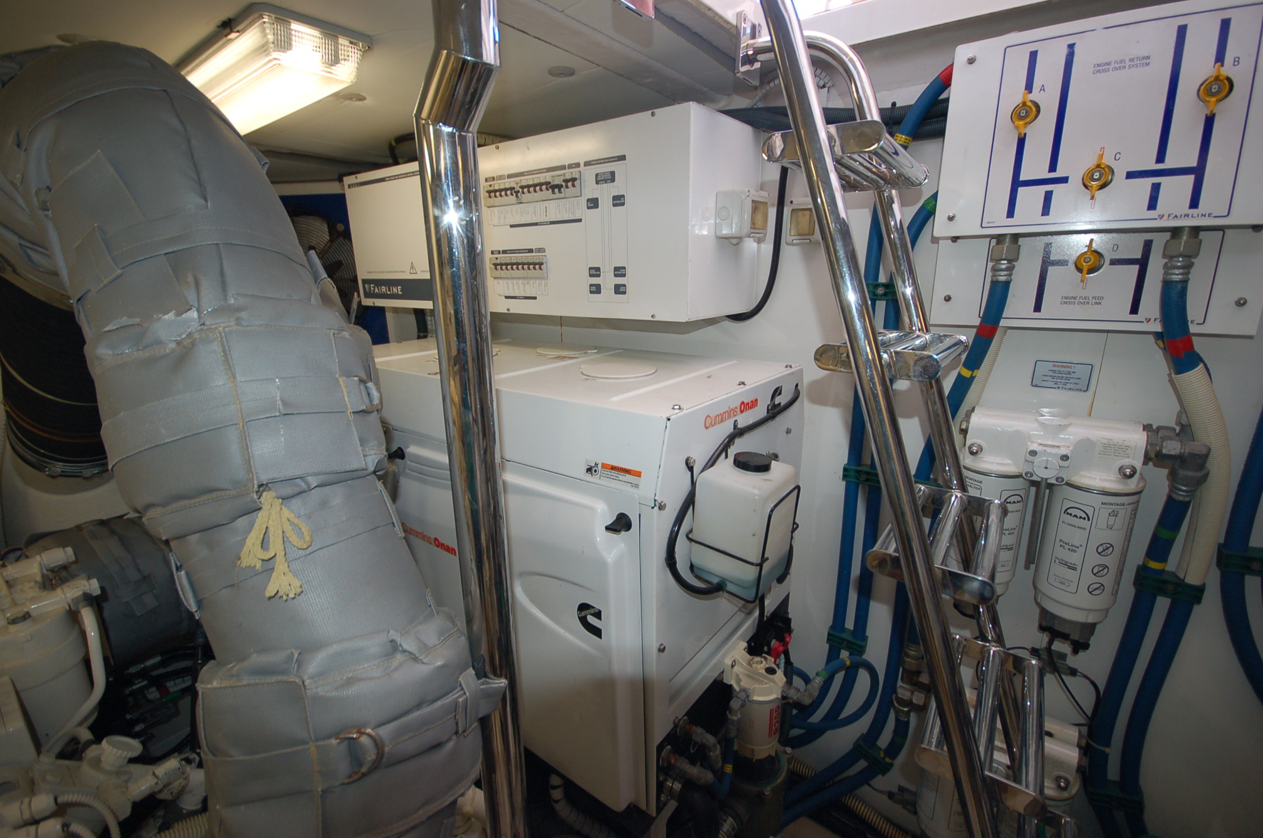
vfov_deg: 77.1
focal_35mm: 15
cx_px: 632
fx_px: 525
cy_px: 419
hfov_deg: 100.5
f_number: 4
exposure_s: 1/60
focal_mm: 10
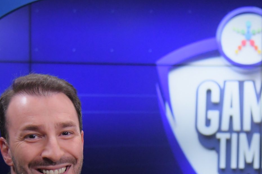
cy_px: 214
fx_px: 961
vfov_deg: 10.2
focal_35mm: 132
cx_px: 153
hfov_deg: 15.5
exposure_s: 1/400
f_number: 4
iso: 3200
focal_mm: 48
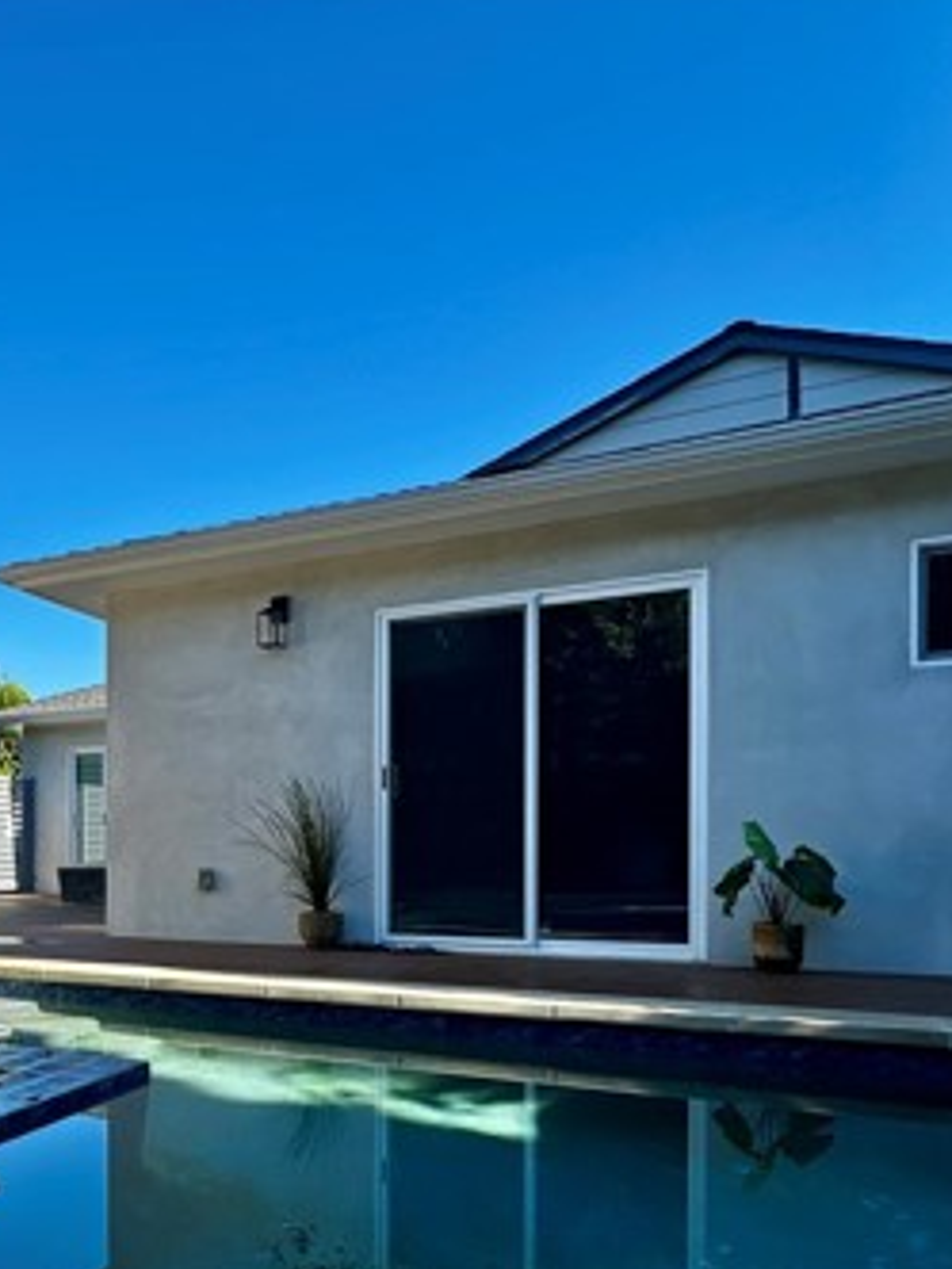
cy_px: 868
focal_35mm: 27
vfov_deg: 63.3
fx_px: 990
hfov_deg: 48.5
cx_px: 191
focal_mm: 2.22
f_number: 2.2
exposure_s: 1/678
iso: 40
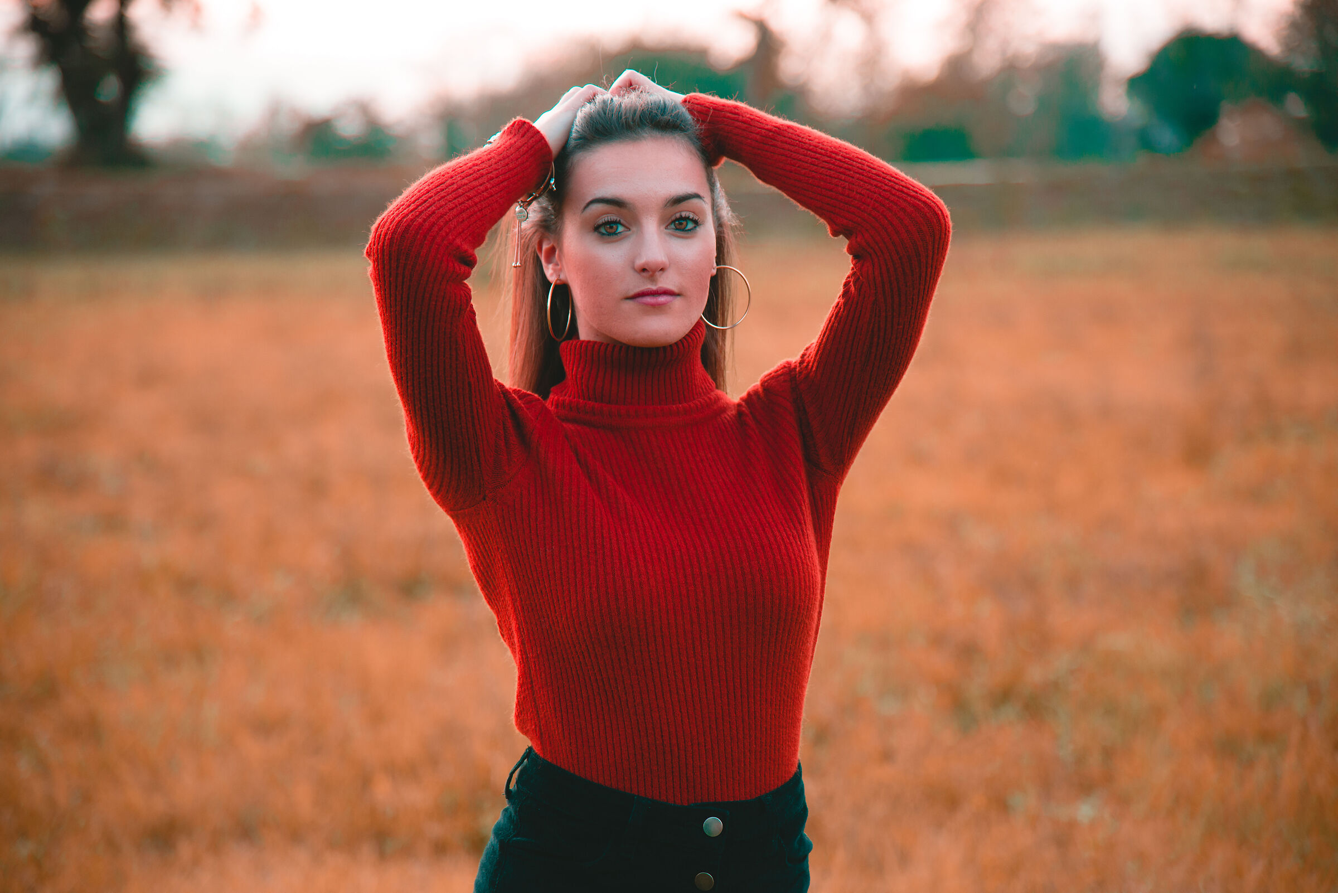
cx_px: 669
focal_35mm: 120
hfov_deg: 17.1
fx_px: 4461
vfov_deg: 11.4
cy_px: 446
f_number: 4
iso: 500
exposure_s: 1/320
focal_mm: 120
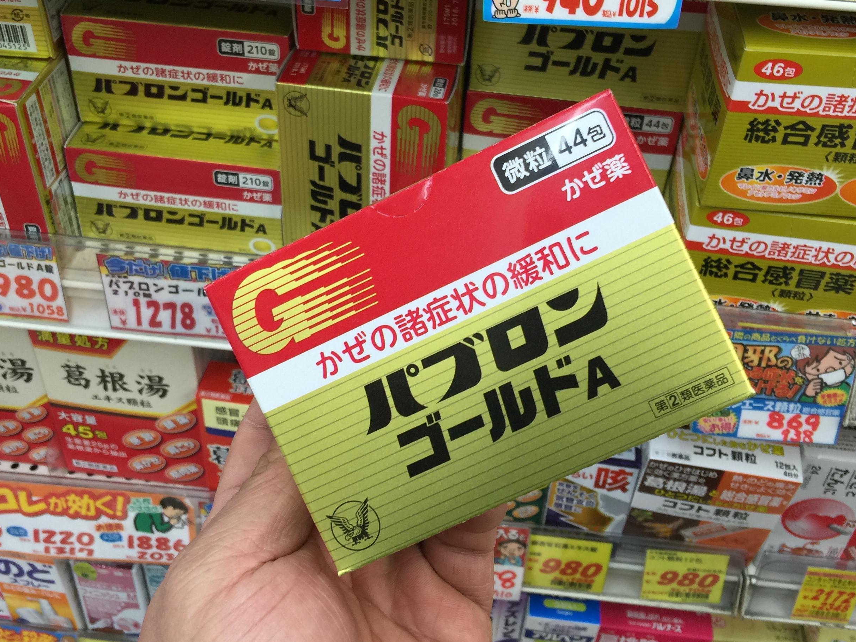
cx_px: 431
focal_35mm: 39
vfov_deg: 36.8
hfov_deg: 47.9
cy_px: 277
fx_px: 964
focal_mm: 4.15
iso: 32
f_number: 2.2
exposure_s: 1/40
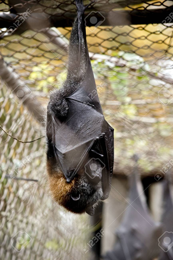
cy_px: 130
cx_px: 86
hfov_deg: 7.6
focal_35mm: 180
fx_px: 1298
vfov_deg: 11.4
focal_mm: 120
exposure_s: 1/250
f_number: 5.6
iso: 720
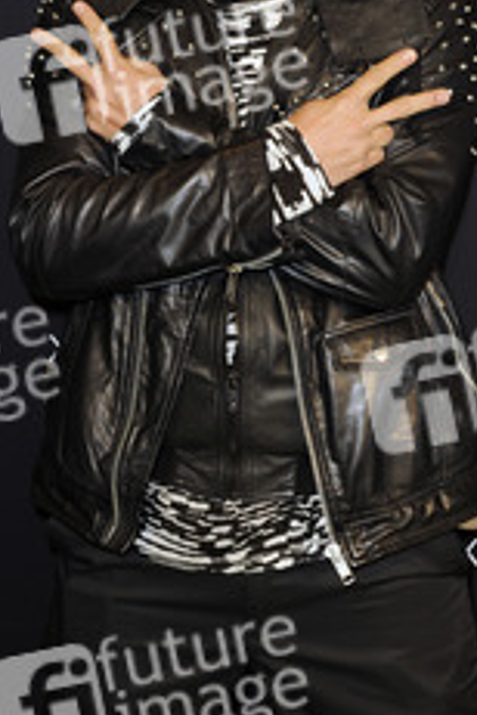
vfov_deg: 16.9
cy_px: 226
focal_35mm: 121
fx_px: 2405
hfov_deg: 11.3
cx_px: 240
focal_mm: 70
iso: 1000
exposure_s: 1/125
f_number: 5.6
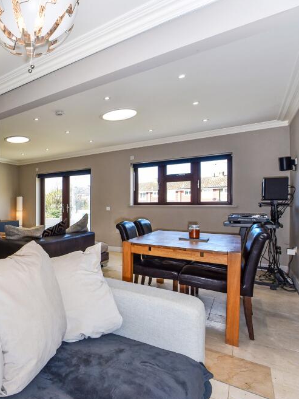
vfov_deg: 79.0
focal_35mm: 21
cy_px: 206
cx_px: 7
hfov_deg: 52.1
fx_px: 242
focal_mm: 14
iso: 400
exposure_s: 1/160
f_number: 7.1
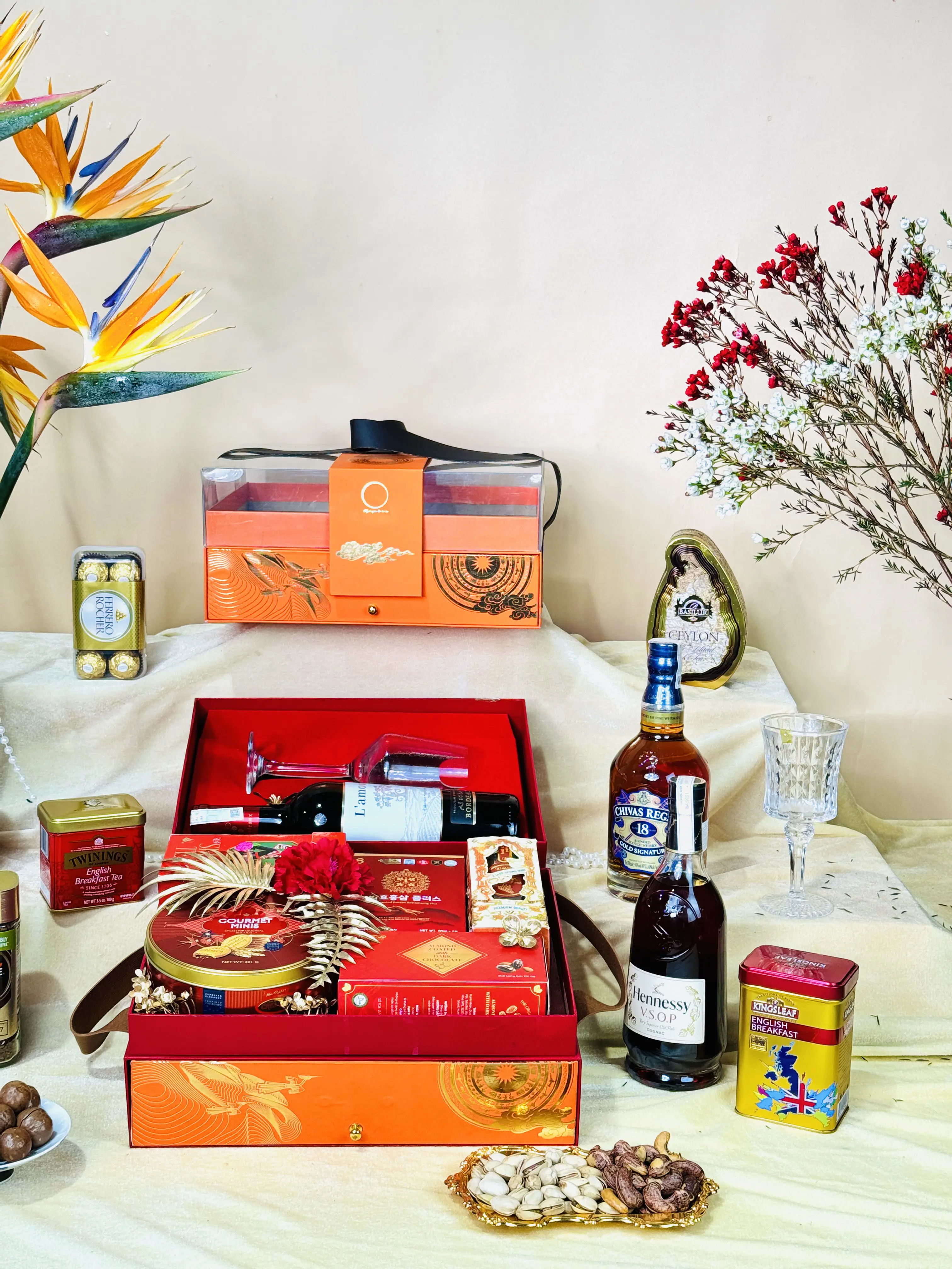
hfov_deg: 30.3
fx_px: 1760
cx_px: 476
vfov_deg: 39.7
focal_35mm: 48
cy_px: 634
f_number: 1.78
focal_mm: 6.76
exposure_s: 1/100
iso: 100
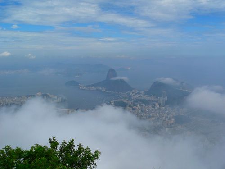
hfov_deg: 51.4
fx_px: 234
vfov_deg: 39.7
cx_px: 112
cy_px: 84
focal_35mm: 36
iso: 80
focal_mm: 6
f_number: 5.6
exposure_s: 1/1000
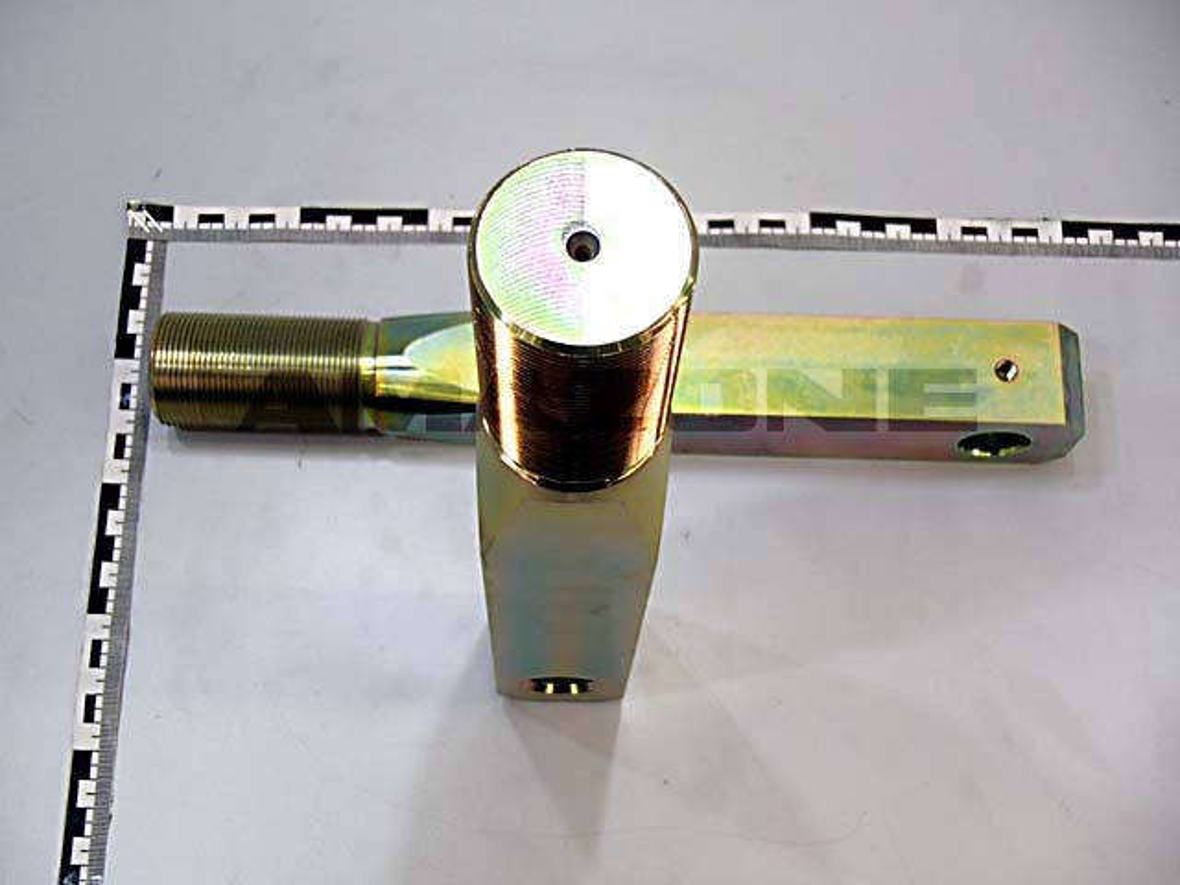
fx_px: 1670
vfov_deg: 29.7
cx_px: 590
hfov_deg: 38.9
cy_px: 442
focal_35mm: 49
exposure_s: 1/50
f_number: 4.9
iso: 400
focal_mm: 8.8
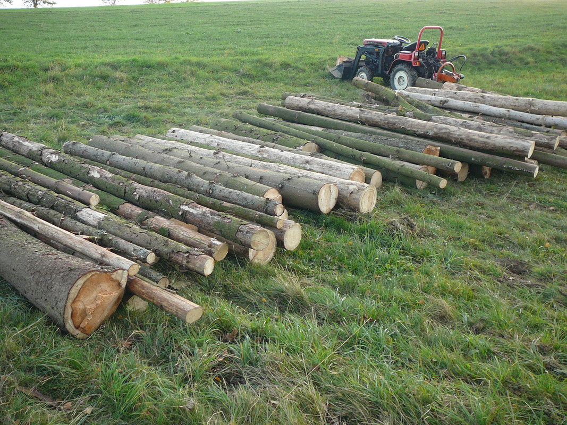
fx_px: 573
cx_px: 284
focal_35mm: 35
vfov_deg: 40.7
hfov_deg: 52.6
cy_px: 212
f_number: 2.8
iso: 80
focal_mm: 5.2
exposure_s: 1/60
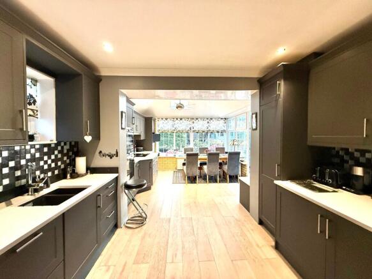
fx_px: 150
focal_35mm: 14
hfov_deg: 102.1
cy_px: 140
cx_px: 186
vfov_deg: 85.7
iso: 320
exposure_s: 1/100
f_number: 2.2
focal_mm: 2.22
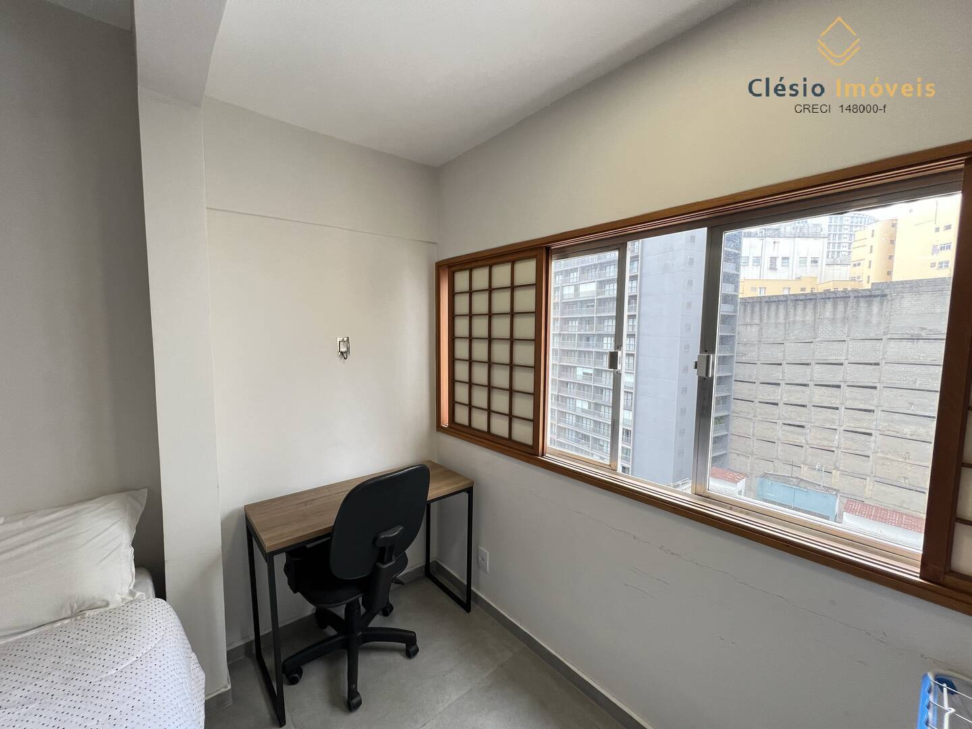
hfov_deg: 106.2
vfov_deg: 89.9
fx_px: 365
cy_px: 364
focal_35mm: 13
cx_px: 486
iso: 80
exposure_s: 1/120
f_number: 1.8
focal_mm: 1.57
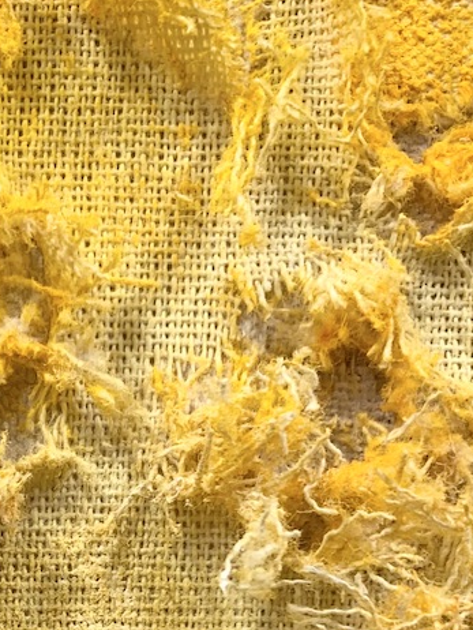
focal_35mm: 72
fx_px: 1311
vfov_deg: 23.2
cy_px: 867
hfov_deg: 19.5
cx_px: -64
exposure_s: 1/120
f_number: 1.8
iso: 64
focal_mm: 4.25
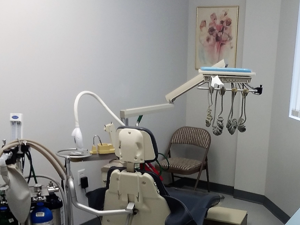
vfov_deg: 33.1
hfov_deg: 43.0
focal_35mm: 43
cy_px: 162
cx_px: 208
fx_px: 373
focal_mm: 2.47
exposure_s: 1/40
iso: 40
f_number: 1.9
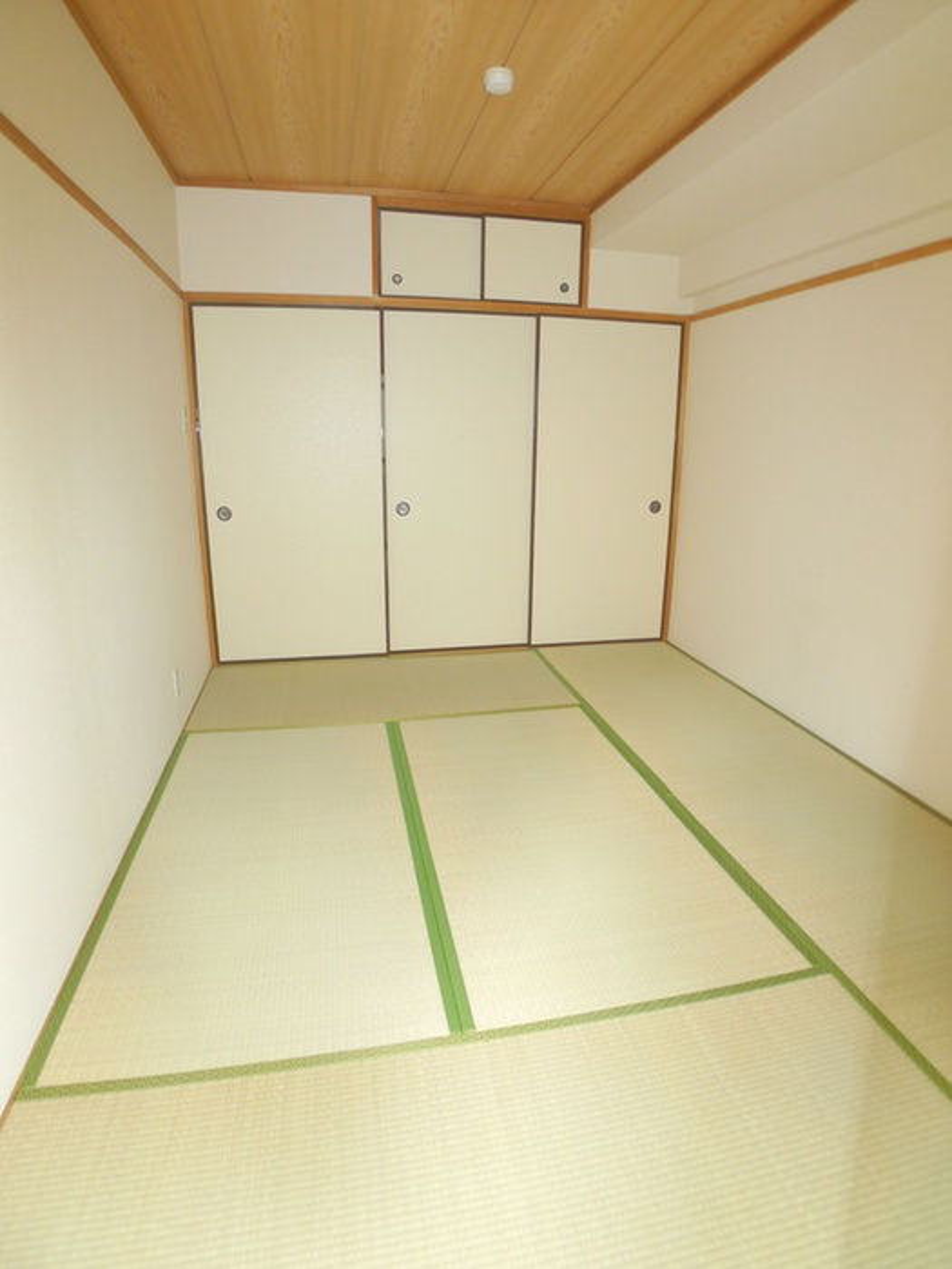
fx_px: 880
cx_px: 476
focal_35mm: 24
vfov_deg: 71.6
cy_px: 634
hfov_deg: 56.8
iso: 100
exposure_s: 1/13
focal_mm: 5.1
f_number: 2
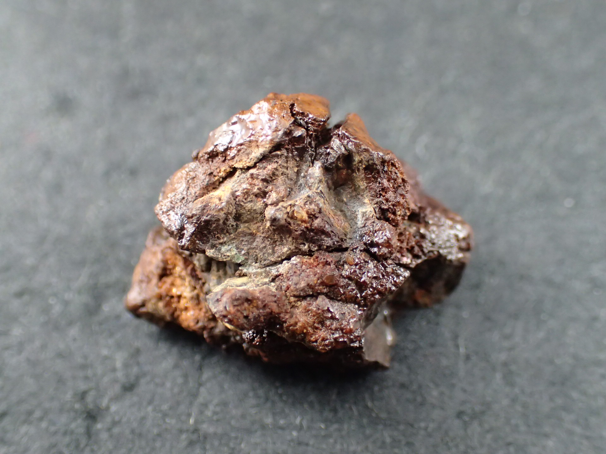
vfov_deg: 29.7
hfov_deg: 38.9
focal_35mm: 49
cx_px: 303
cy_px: 227
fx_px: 858
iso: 800
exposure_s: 1/125
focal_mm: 8.99
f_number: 3.2
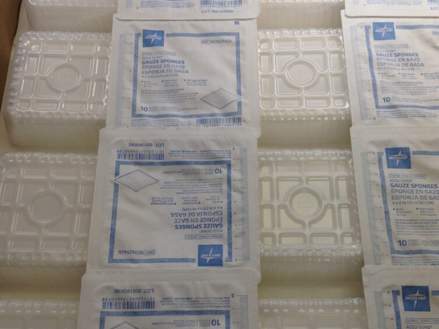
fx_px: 571
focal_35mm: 45
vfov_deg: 32.0
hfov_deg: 42.1
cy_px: 203
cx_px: 224
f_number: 2.4
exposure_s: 1/120
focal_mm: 4.12
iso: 64
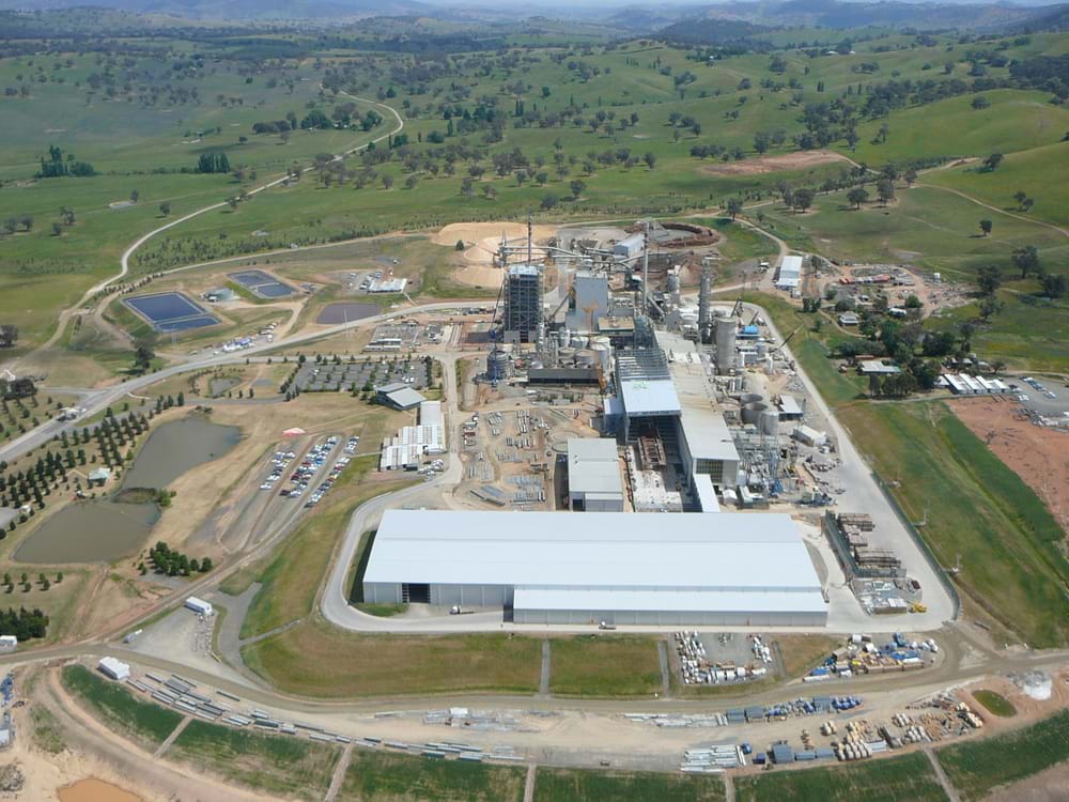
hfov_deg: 52.6
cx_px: 534
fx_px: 1081
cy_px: 401
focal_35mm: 35
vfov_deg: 40.7
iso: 80
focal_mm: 5.2
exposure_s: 1/640
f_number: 5
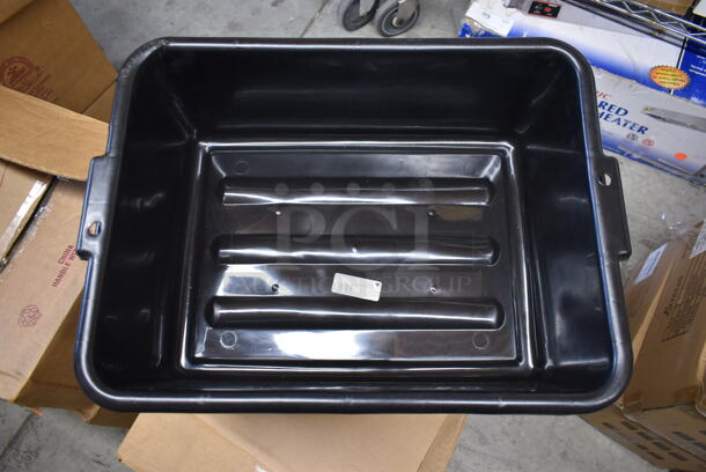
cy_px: 236
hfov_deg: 67.3
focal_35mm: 27
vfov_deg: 48.0
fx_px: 530
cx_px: 353
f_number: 3.5
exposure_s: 1/30
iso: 560
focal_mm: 18
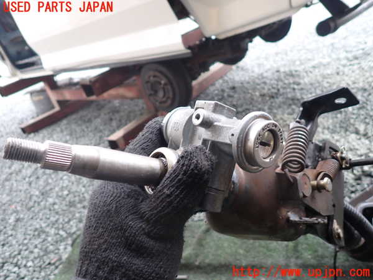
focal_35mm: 25
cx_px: 186
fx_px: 269
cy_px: 140
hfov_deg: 69.4
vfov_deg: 54.9
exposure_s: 1/40
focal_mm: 4.5
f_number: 2
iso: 200
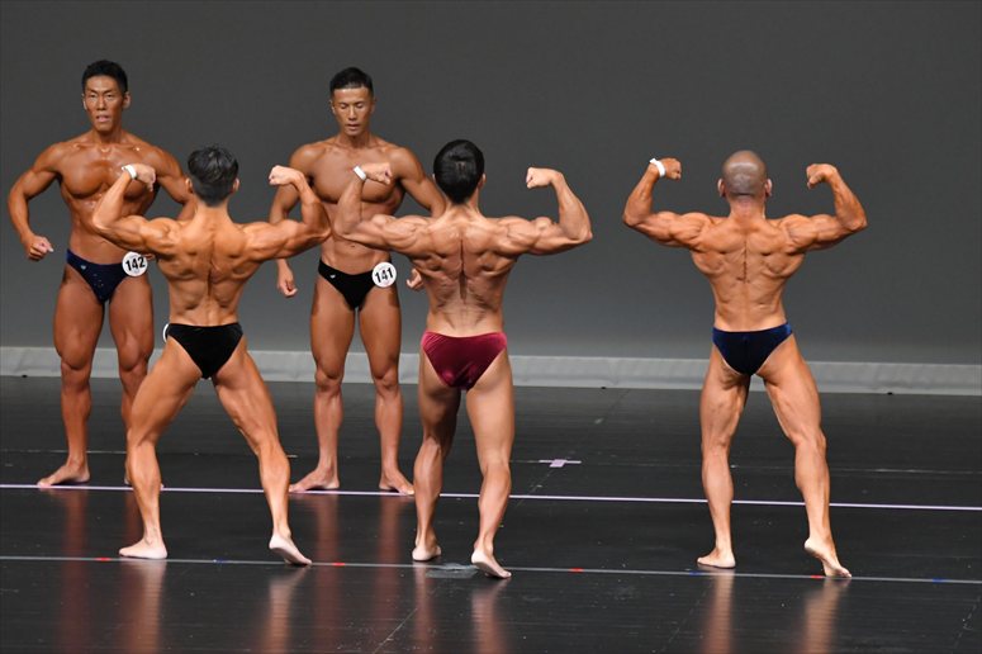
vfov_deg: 4.8
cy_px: 327
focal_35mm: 285
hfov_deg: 7.2
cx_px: 491
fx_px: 7770
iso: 4000
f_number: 5.6
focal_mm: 190
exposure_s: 1/400
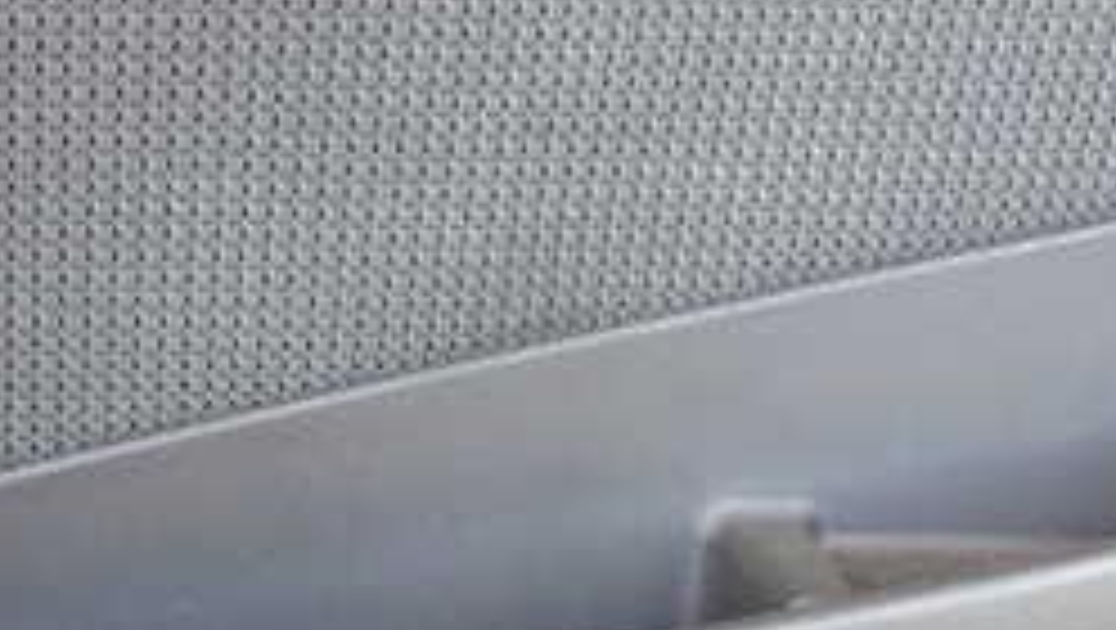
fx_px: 2340
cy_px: 734
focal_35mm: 79
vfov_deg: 14.9
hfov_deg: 26.8
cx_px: 436
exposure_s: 1/50
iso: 200
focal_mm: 5.4
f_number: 2.3
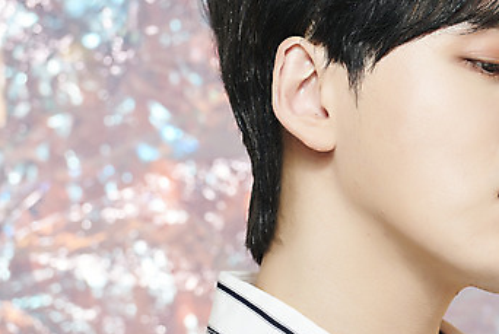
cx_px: 401
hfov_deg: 5.9
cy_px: 140
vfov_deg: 3.9
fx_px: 4858
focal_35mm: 350
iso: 64
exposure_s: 1/125
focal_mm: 200
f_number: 5.6
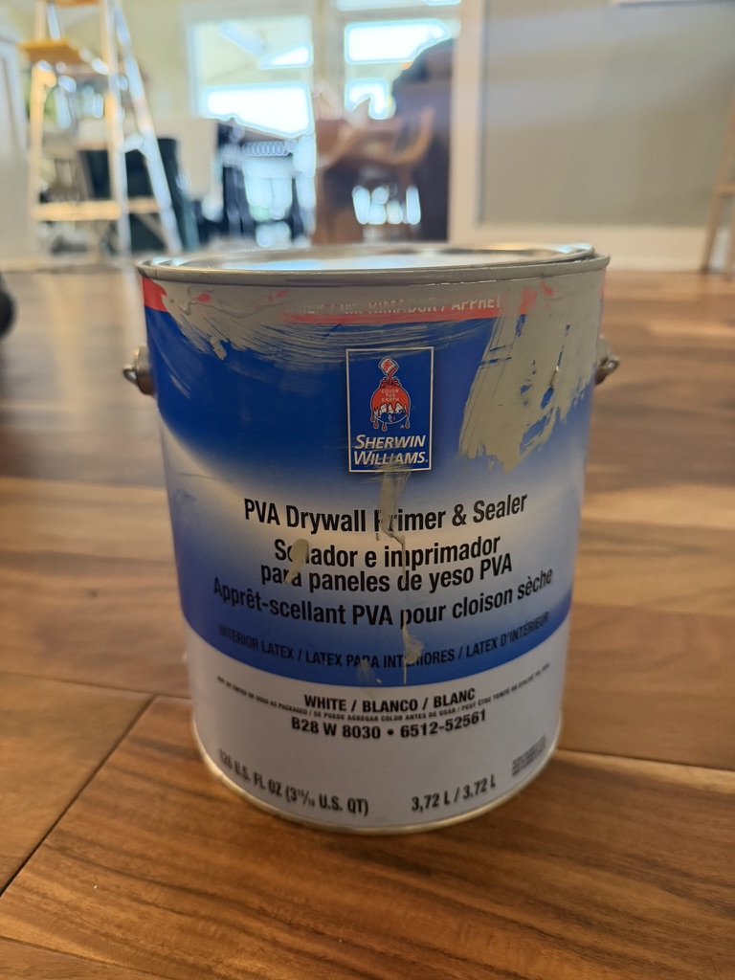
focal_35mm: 24
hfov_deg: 56.8
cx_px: 368
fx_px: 679
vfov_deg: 71.6
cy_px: 490
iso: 640
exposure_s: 1/40
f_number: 1.78
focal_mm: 6.76
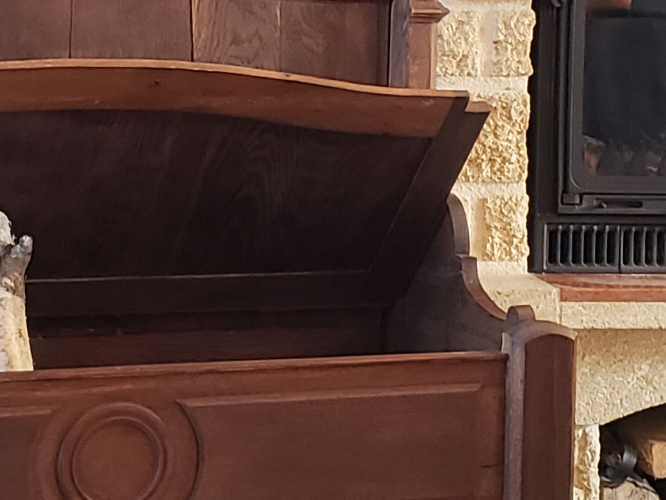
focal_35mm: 69
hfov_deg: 28.1
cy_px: 144
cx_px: 271
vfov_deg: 21.2
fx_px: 1327
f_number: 1.5
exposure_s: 1/15
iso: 250
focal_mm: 4.3
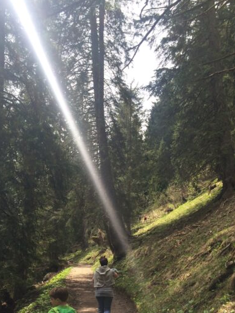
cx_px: 108
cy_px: 220
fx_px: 380
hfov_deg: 34.3
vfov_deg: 43.9
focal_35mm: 42
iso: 32
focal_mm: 4.15
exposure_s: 1/533
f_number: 2.2
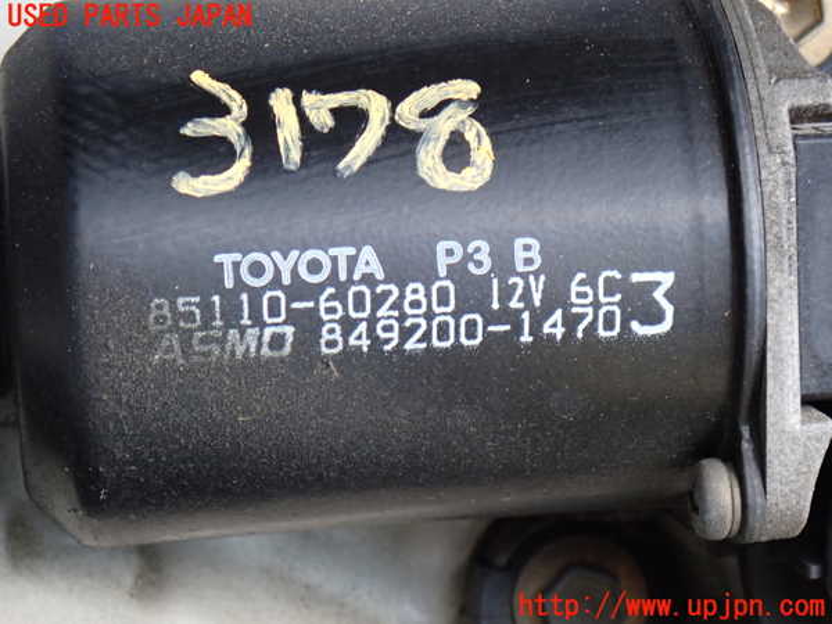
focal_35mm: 100
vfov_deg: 14.8
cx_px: 416
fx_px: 2404
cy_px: 312
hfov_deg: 19.6
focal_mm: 18
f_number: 4.9
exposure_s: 1/100
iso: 500
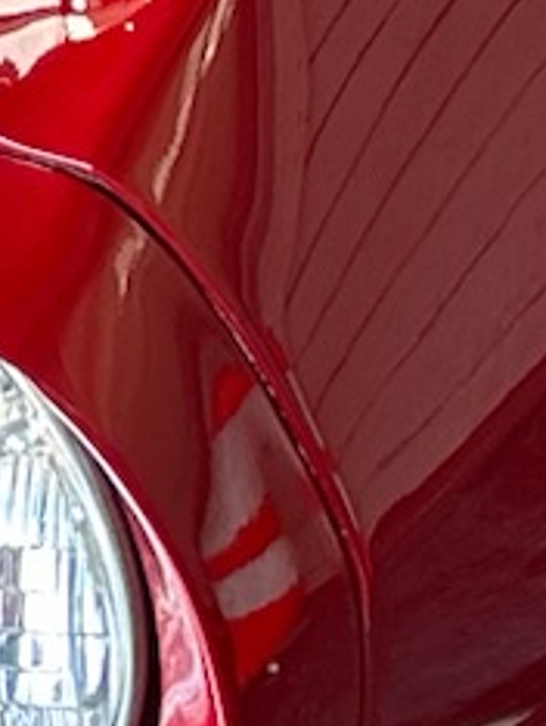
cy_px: -602
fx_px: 4408
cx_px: -422
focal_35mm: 210
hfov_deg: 6.9
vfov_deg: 9.0
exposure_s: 1/120
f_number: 1.78
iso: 160
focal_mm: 6.86
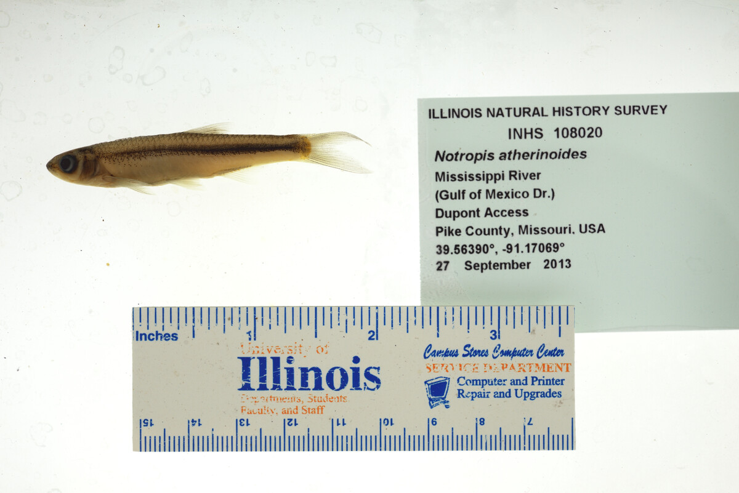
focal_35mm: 60
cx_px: 370
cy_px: 246
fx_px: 1232
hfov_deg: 33.4
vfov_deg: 22.6
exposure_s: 1/200
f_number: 10
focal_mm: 60
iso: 100
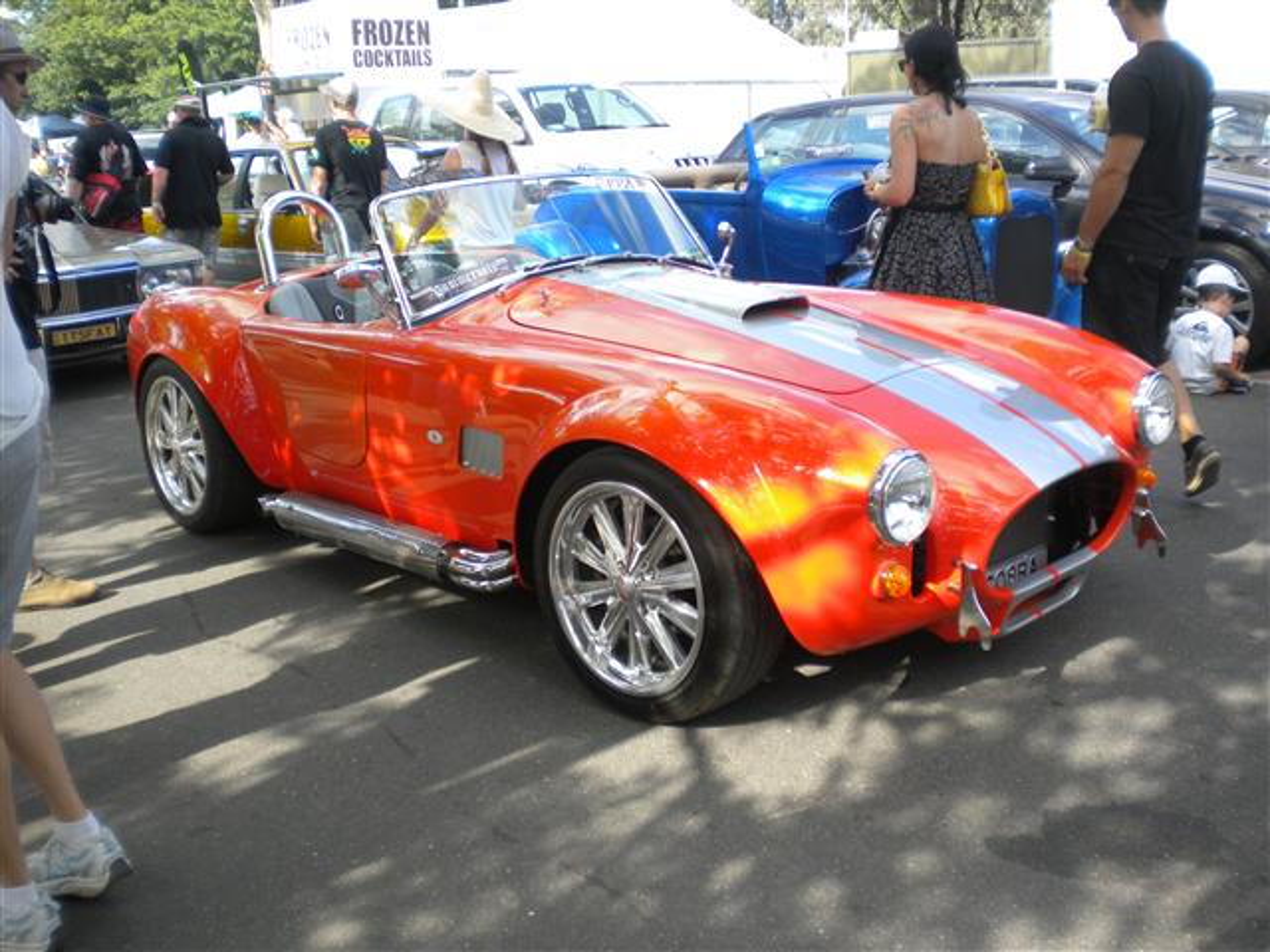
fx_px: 1284
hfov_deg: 52.6
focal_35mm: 35
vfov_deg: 40.7
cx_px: 635
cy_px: 476
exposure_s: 1/510
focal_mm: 6.3
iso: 149
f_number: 3.1
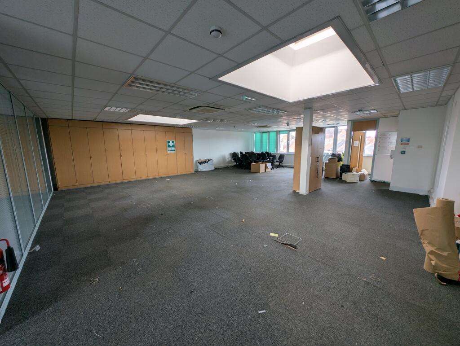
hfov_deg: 110.5
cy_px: 173
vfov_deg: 94.6
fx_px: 160
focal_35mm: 12
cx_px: 230
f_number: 1.95
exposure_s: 1/52.7
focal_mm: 2.23
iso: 43
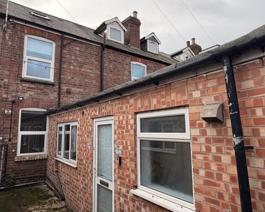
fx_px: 188
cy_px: 104
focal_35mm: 24
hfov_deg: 70.3
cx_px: 128
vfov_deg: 58.7
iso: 40
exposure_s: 1/651
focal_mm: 2.22
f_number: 2.2
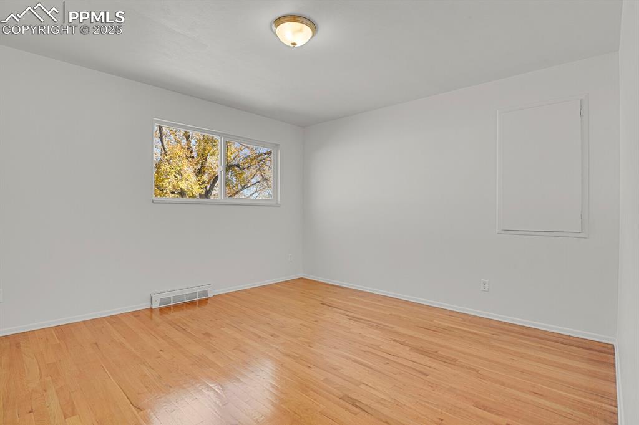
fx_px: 302
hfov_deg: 93.3
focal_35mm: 17
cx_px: 320
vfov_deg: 70.4
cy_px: 212
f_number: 8
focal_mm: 17
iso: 250
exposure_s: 1.3
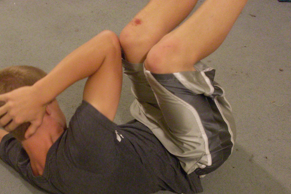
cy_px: 156
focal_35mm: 57
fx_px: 461
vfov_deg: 23.4
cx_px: 130
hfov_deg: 35.0
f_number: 2.8
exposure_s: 1/4
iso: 200
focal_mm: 6.3
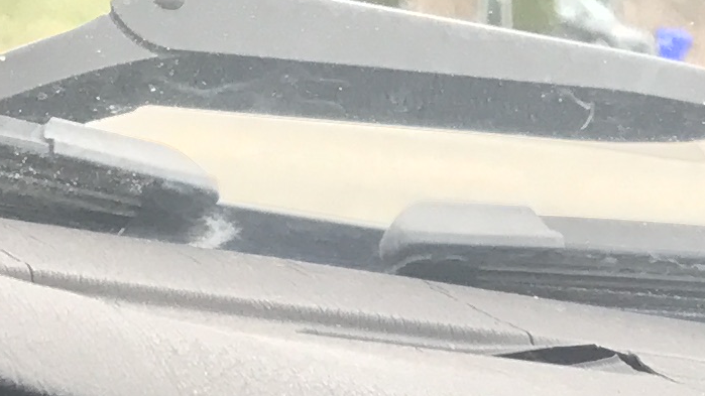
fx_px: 3290
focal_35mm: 176
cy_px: 1295
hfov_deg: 11.6
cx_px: 1132
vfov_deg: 6.2
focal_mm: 3.99
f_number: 1.8
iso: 25
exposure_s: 1/120
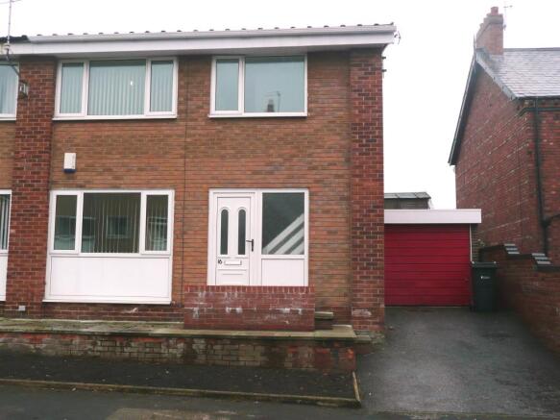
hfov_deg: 49.0
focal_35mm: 38
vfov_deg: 37.7
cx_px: 280
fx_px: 615
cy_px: 210
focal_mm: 6.2
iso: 100
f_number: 3.8
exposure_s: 1/320
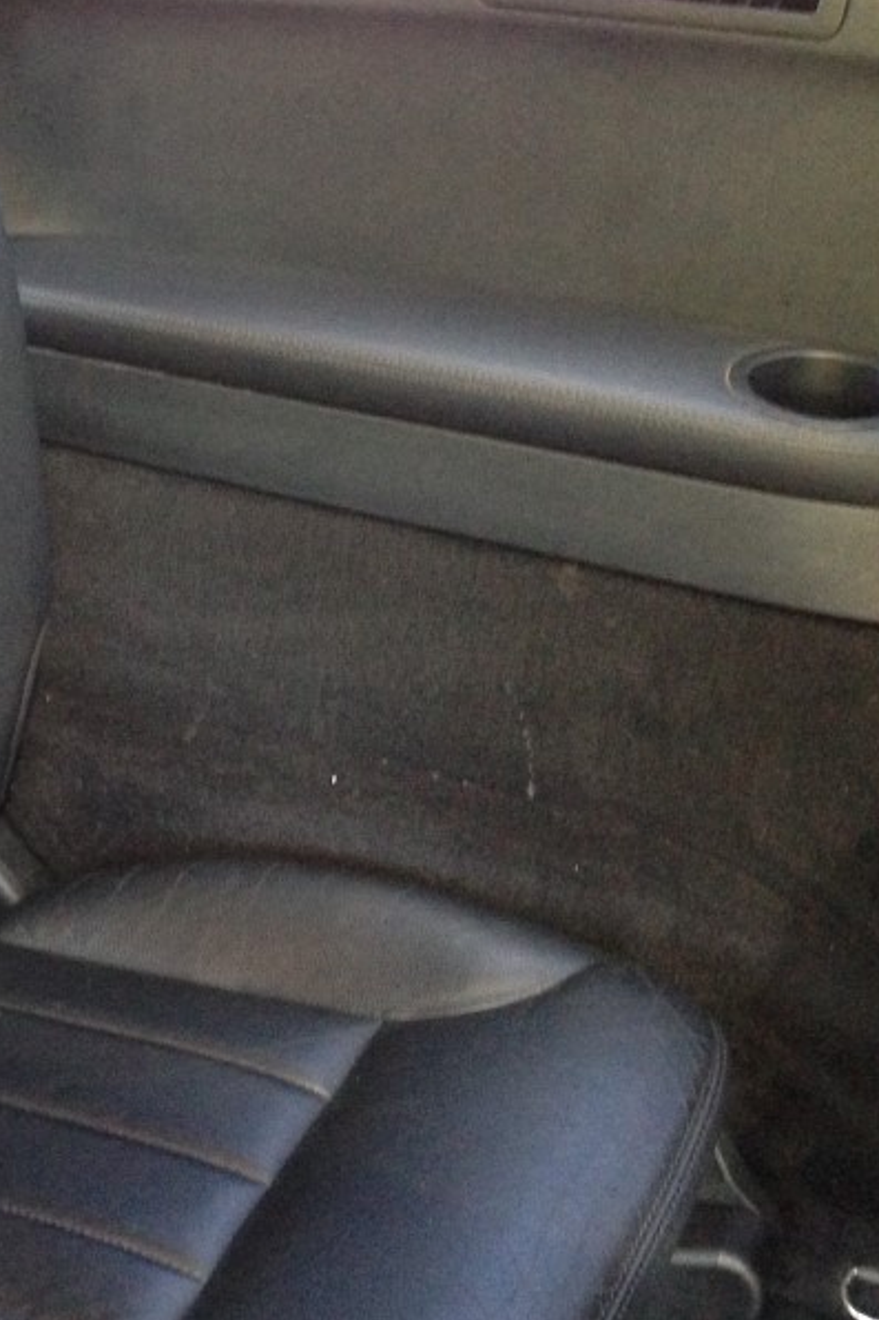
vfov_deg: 33.9
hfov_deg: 21.0
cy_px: 757
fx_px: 2162
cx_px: -248
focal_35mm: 59
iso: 400
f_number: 2.4
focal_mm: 4.12
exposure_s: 1/20
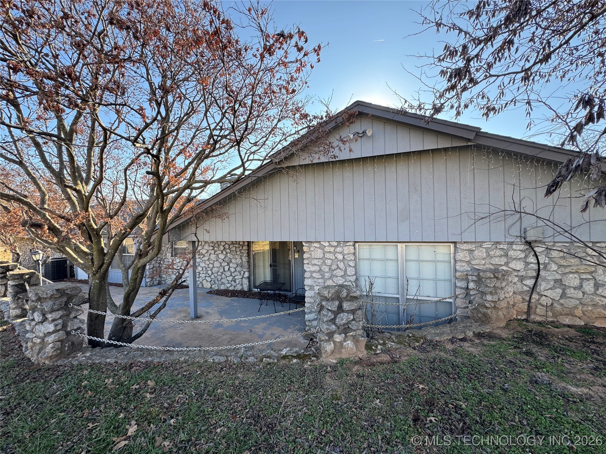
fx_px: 245
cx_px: 303
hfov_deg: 102.1
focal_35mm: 14
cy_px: 227
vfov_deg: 85.7
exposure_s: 1/254
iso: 40
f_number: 2.2
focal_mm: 2.22
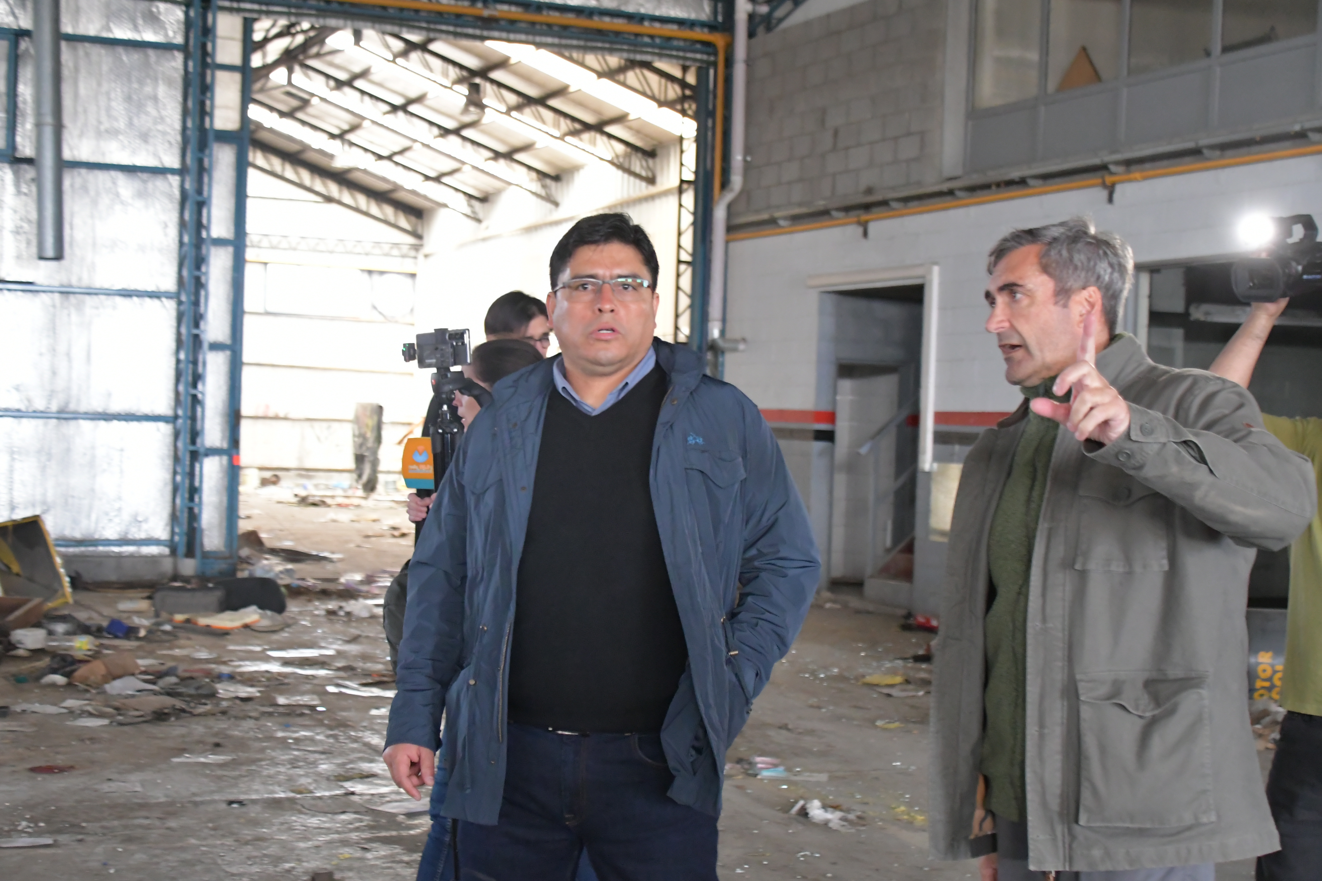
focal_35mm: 52
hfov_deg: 38.2
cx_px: 661
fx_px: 1909
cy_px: 440
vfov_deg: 26.0
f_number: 4.2
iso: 5000
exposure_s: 1/160
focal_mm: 35
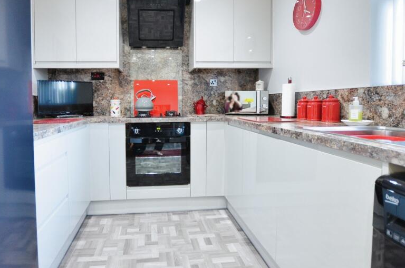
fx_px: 225
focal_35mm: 20
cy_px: 123
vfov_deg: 61.6
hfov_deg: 83.4
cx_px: 169
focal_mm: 10
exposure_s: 1/30
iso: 900
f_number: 3.5
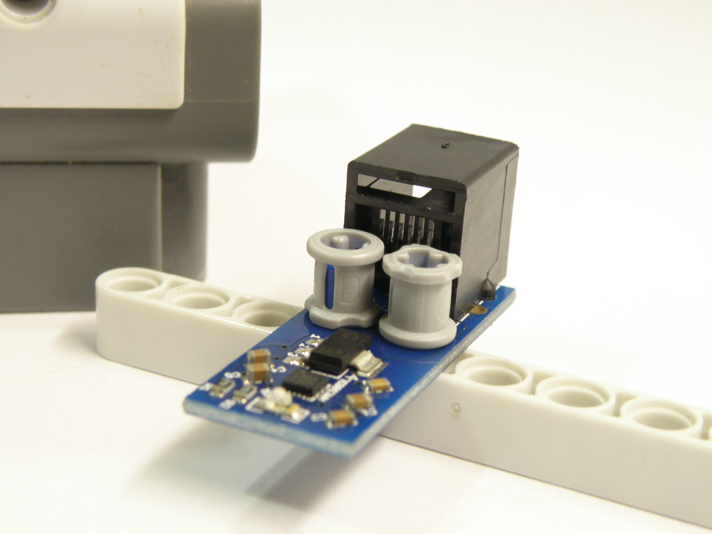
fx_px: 1584
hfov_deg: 25.3
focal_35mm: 77
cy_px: 267
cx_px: 356
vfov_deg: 19.1
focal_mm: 13.76
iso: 125
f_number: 3.8
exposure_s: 1/10
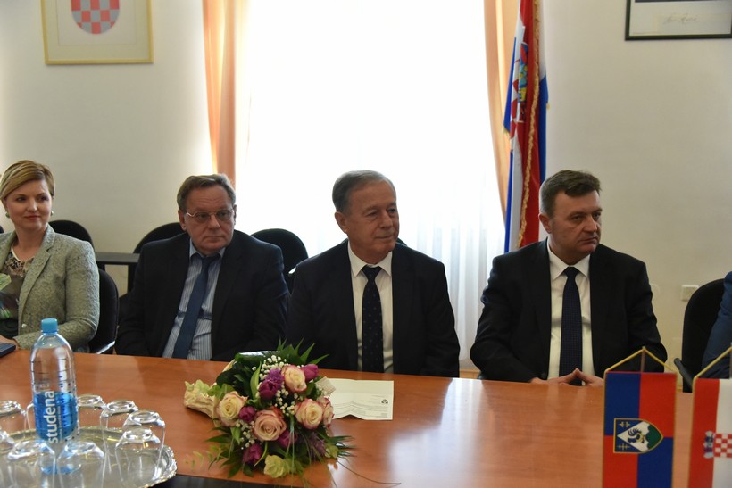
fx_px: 773
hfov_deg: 50.7
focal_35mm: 38
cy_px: 244
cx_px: 366
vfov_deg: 35.1
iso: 10000
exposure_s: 1/1000
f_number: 4
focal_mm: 38
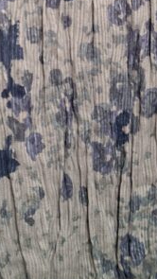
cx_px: 53
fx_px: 503
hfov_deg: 17.7
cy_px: 31
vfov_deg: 29.8
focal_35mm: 68
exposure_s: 1/33
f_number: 1.8
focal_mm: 5.54
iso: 400
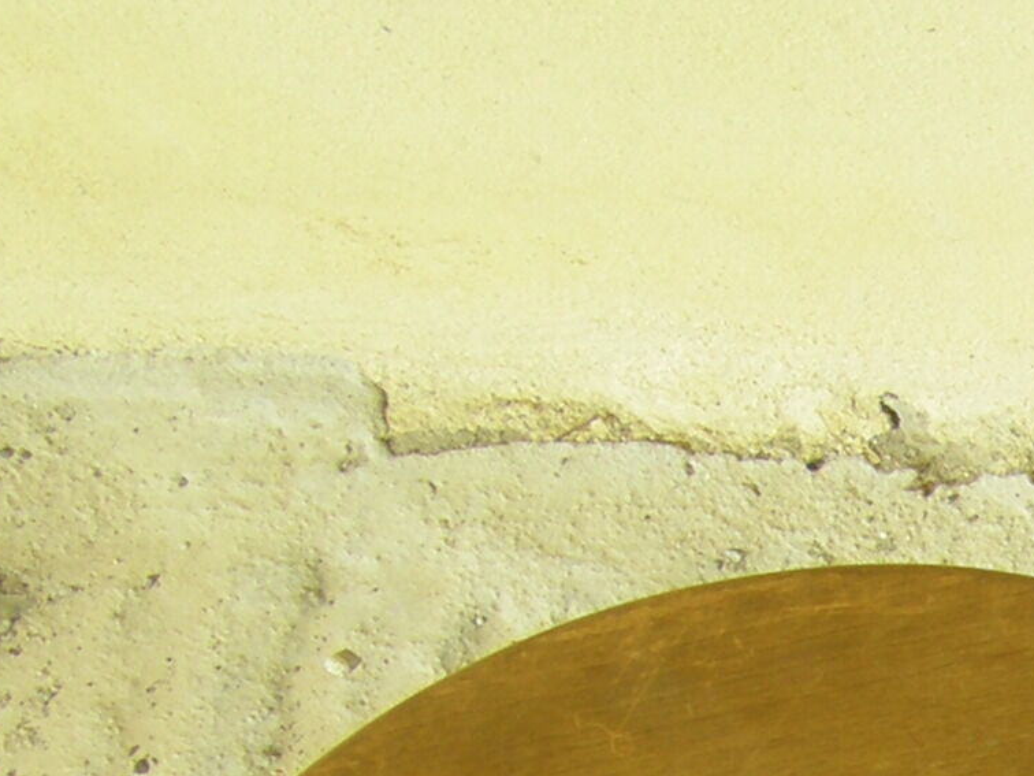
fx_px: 4899
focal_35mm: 164
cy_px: 1423
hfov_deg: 11.5
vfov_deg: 8.7
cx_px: 1578
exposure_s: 1/320
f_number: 7
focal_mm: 6.3
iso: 64
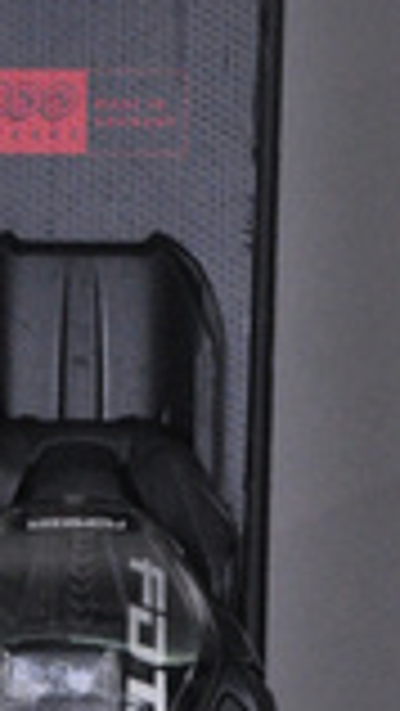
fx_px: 8862
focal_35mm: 470
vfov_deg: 4.6
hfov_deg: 2.6
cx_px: 416
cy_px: -108
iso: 3200
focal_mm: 105
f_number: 11
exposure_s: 1/125
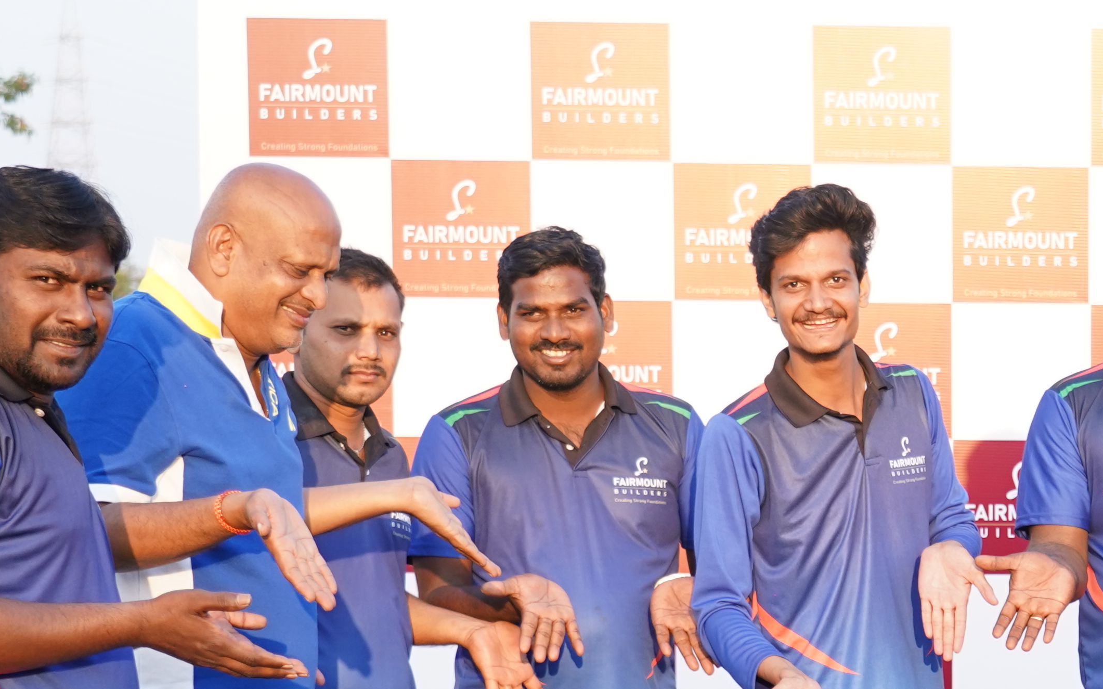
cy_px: 730
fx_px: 3727
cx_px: 1192
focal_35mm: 124
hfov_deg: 16.4
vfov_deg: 10.5
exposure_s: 1/320
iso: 320
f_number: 4
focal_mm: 43
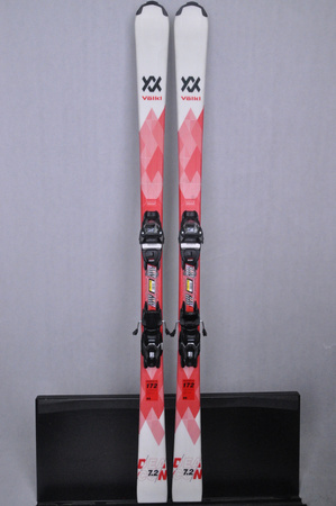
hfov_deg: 41.6
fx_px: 442
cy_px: 253
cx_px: 168
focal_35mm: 32
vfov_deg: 59.5
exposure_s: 1/125
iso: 3200
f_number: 9.5
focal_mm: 21
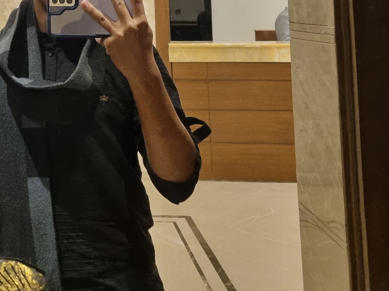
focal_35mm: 54
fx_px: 607
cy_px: -2
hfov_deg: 33.6
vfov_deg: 25.6
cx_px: 35
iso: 640
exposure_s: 1/50
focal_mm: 5.4
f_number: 1.8
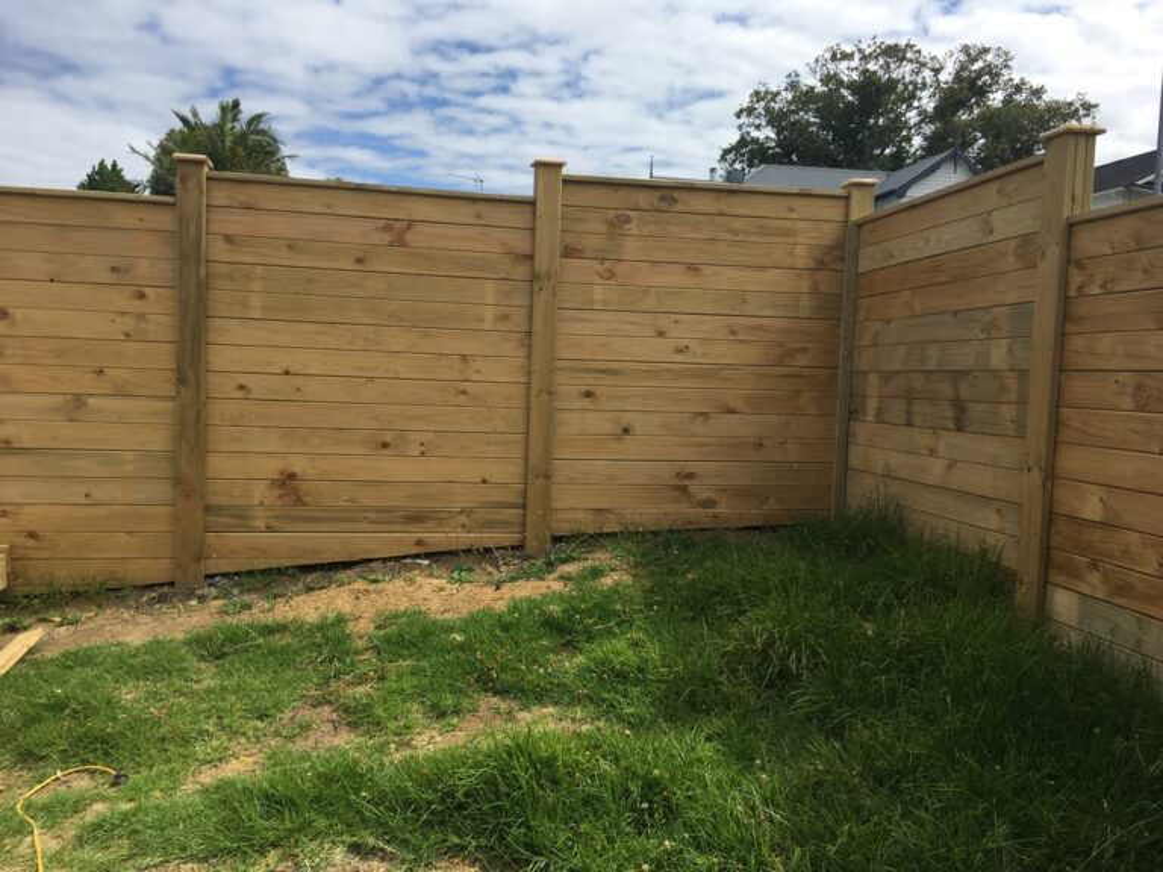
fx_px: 974
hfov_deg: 61.7
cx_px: 582
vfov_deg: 48.2
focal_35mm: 29
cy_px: 436
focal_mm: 4.15
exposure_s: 1/1570
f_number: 2.2
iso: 25
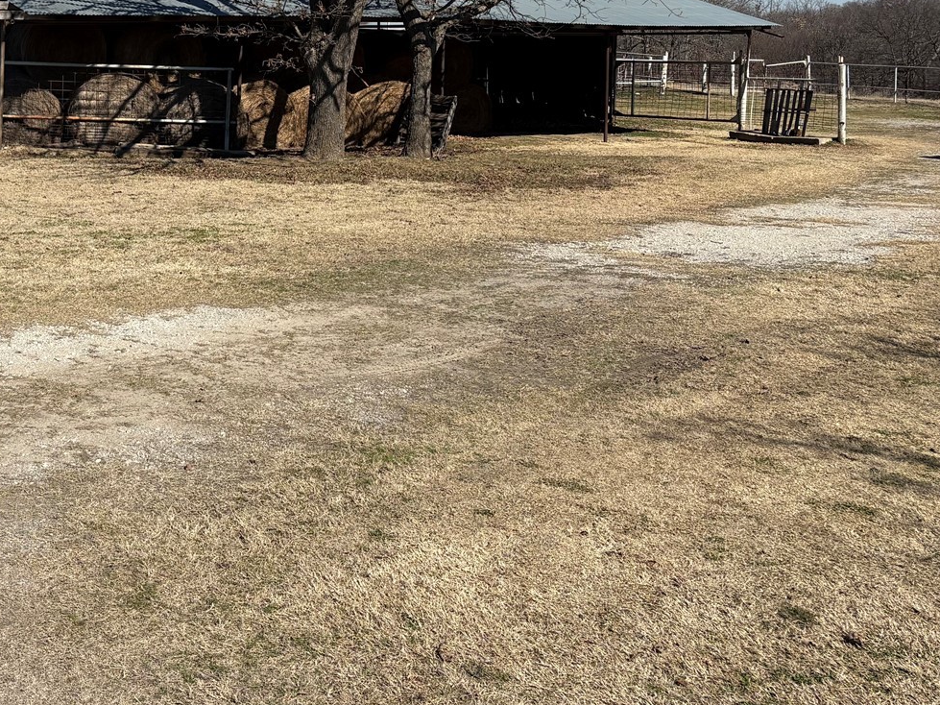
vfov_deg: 27.5
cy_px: 69
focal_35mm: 51
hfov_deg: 36.2
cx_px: 186
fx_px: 1385
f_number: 1.6
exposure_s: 1/4329
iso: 50
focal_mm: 5.96
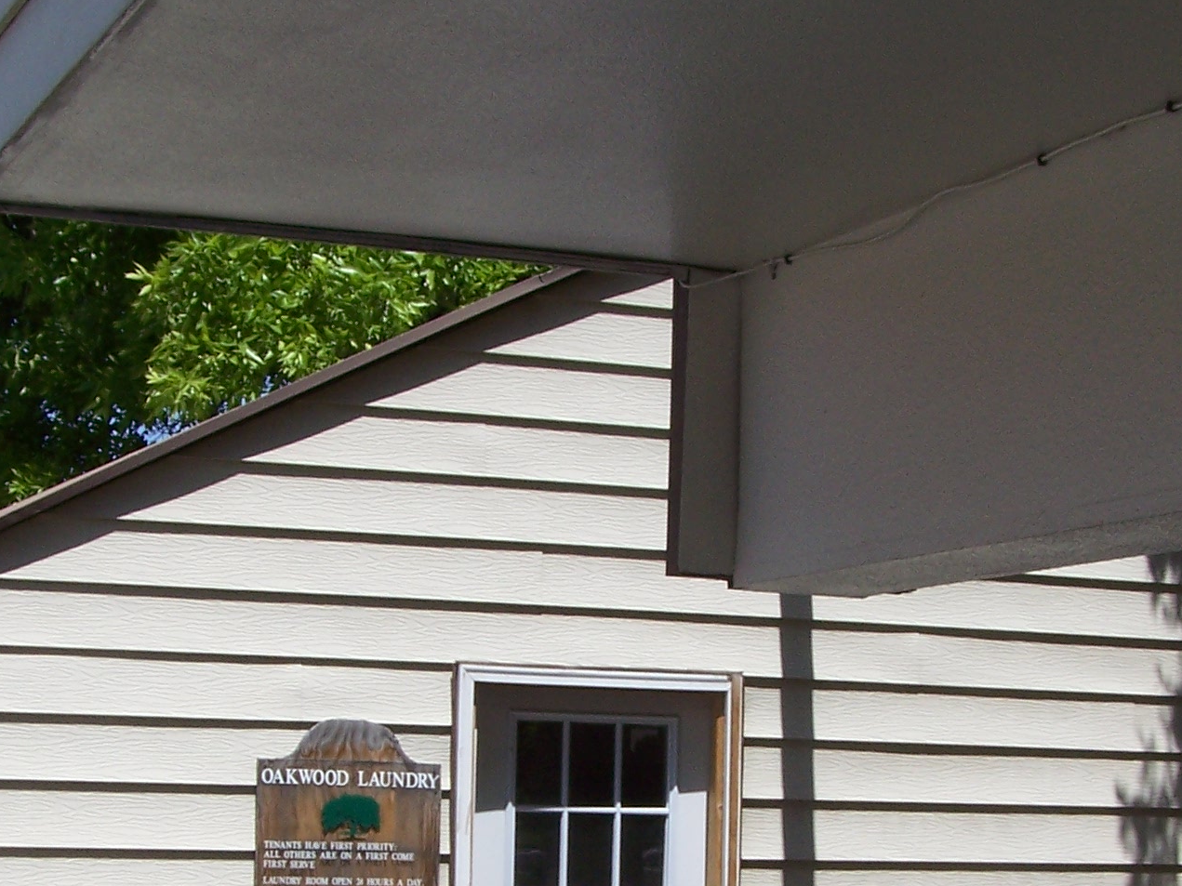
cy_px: 774
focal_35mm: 77
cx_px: 636
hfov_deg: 25.3
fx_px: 2629
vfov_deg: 18.9
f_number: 4
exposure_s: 1/750
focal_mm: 6.3
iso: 80
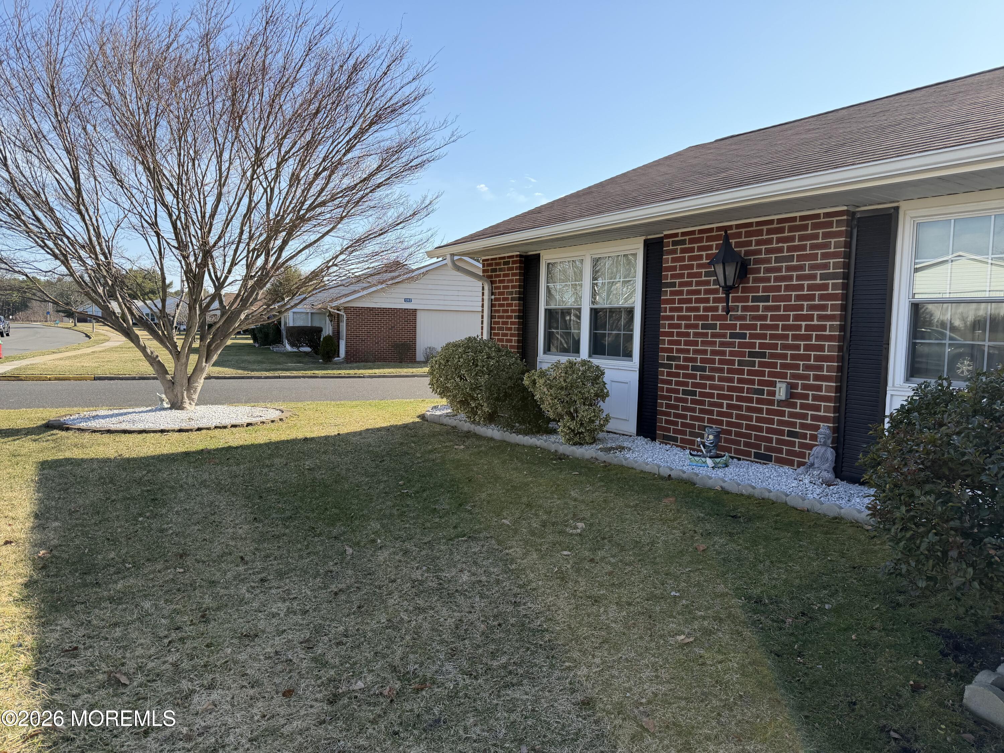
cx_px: 502
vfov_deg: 56.8
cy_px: 376
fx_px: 696
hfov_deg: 71.6
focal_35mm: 24
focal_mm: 6.76
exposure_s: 1/3425
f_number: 1.78
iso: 100
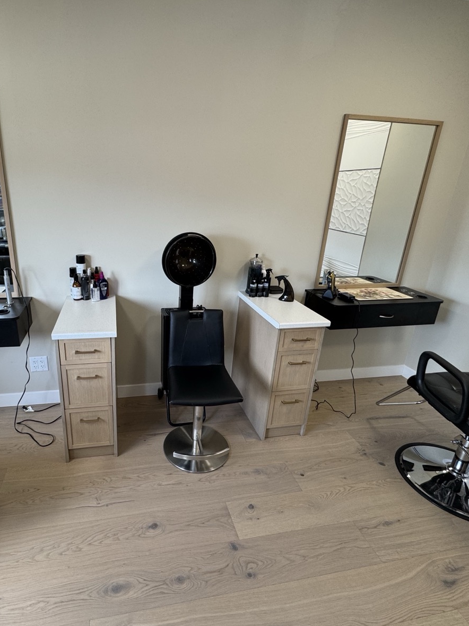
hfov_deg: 67.5
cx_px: 173
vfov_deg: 84.7
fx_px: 343
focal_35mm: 19
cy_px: 309
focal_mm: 2.22
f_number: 2.2
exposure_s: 1/120
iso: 125
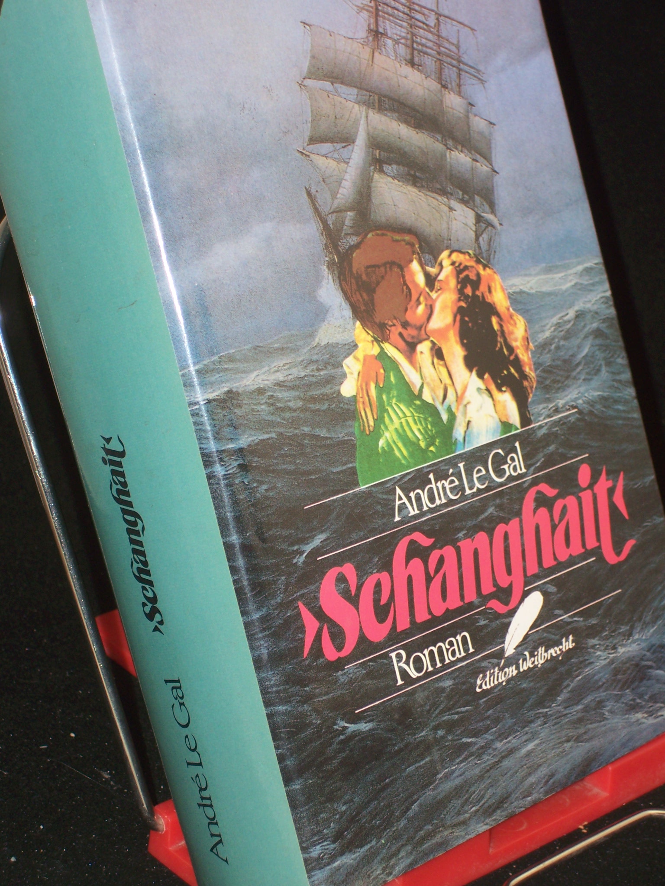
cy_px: 443
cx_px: 332
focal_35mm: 102
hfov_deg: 14.5
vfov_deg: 19.3
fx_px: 2613
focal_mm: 16.8
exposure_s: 1/100
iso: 80
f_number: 4.6
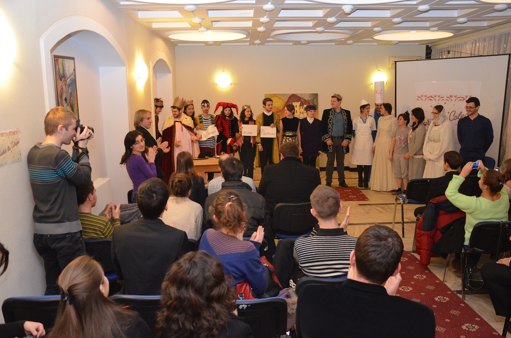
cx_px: 256
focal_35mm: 32
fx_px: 446
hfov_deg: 59.6
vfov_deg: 41.5
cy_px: 169
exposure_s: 1/60
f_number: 4
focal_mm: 21
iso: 2500
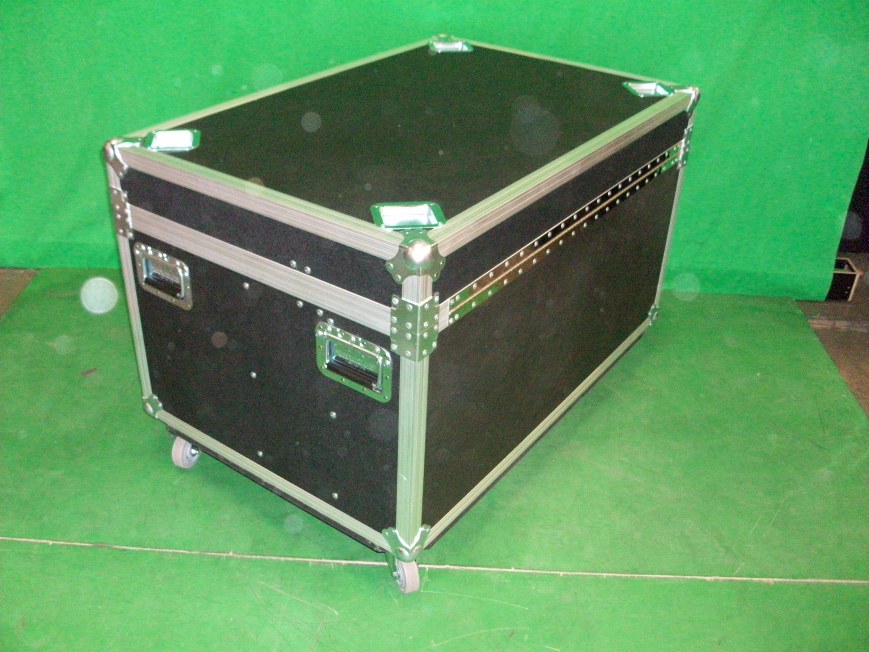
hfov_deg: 54.0
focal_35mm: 34
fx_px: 854
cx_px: 434
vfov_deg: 41.8
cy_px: 326
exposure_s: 1/60
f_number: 2.8
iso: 320
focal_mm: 5.7
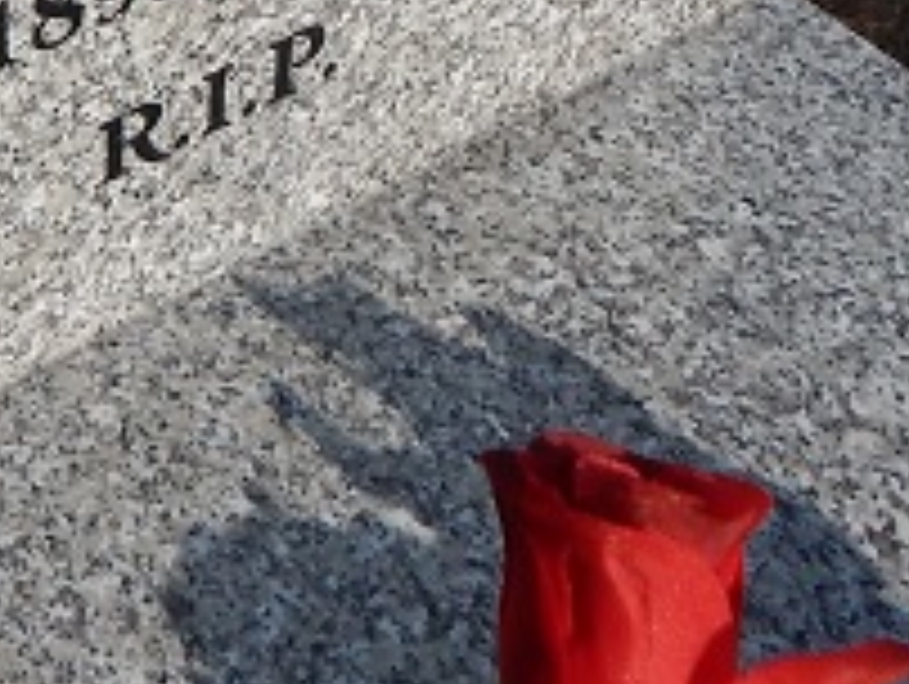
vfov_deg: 15.0
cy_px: -508
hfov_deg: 21.8
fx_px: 2287
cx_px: 32
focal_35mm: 87
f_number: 6
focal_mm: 4
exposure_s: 1/640
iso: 125
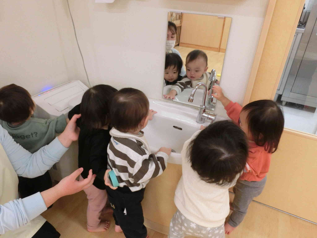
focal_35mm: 25
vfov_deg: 54.9
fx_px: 229
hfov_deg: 69.4
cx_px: 158
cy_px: 119
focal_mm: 4.5
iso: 400
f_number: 3.5
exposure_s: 1/50
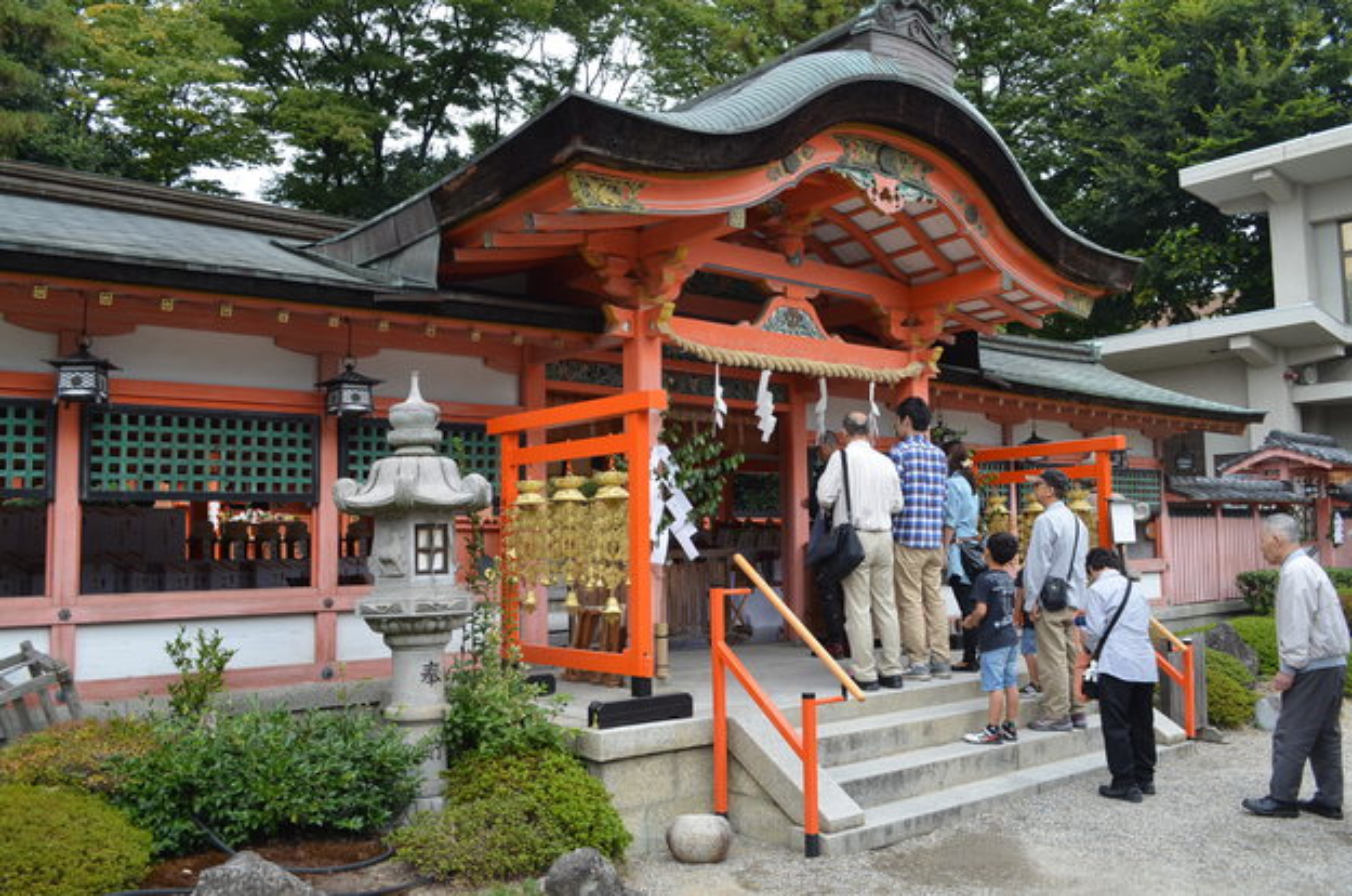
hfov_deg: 62.0
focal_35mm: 30
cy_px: 448
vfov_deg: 43.4
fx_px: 1124
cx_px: 676
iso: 200
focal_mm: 20
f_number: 8
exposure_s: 1/250
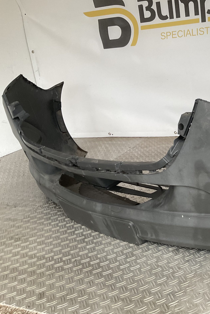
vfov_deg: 47.4
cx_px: 211
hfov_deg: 30.3
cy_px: 160
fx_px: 359
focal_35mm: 41
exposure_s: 1/100
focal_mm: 3
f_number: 1.8
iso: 64
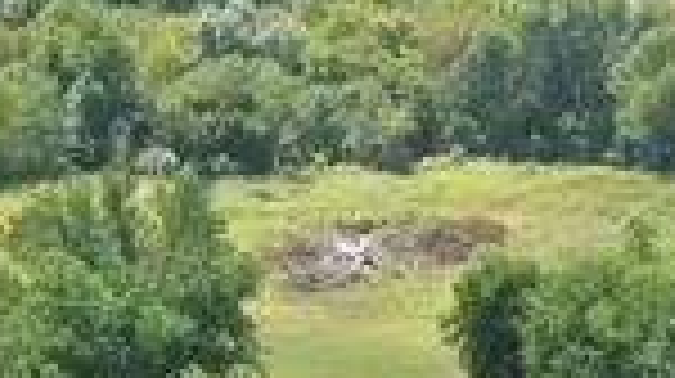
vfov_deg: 9.6
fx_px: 2235
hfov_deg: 17.1
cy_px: 342
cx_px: 526
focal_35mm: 125
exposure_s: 1/240
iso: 100
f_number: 5
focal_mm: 10.26
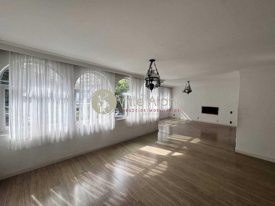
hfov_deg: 102.1
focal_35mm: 14
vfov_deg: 85.7
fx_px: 111
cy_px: 103
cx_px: 138
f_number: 2.2
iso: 40
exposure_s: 1/233
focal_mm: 2.22
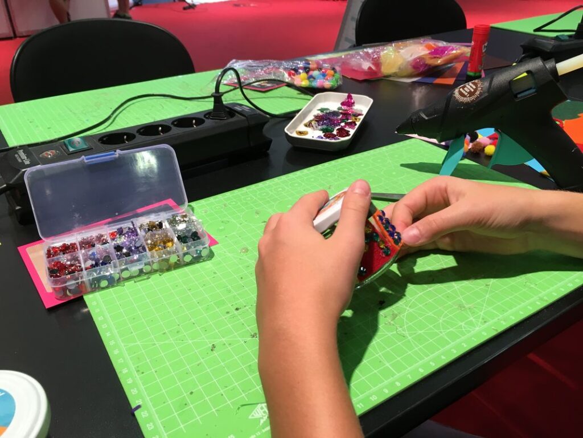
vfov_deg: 48.2
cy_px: 219
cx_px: 292
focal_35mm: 29
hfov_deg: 61.7
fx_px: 488
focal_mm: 4.15
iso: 40
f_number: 2.2
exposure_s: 1/33
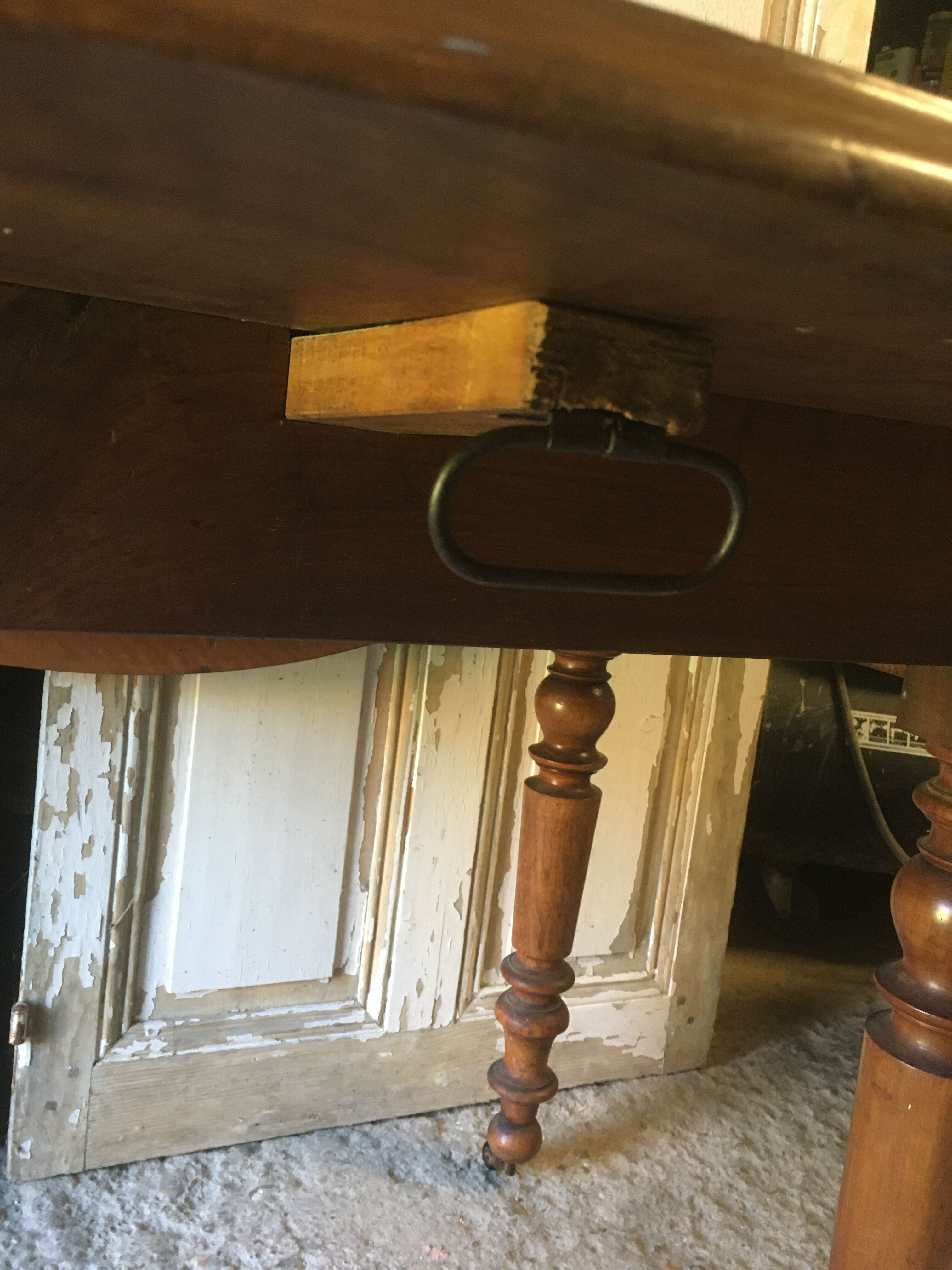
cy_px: 635
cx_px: 476
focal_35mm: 29
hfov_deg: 48.2
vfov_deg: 61.7
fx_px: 1063
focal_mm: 4.15
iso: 200
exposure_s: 1/33
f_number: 2.2
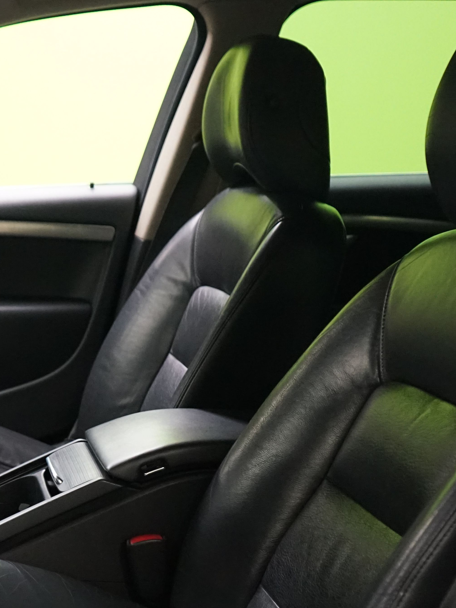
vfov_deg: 31.6
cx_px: 28
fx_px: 1054
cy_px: 451
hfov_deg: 23.6
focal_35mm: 60
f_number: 3.5
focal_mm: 28
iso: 5000
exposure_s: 1/160
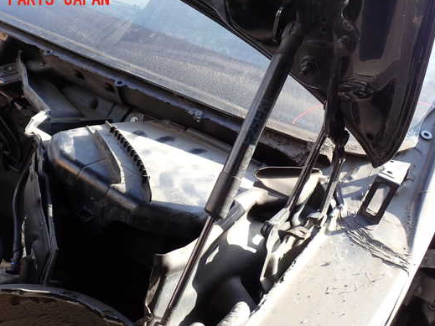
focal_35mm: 37
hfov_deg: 50.1
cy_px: 178
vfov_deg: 38.6
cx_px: 209
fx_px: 465
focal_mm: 5.79
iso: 100
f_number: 3.2
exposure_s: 1/125
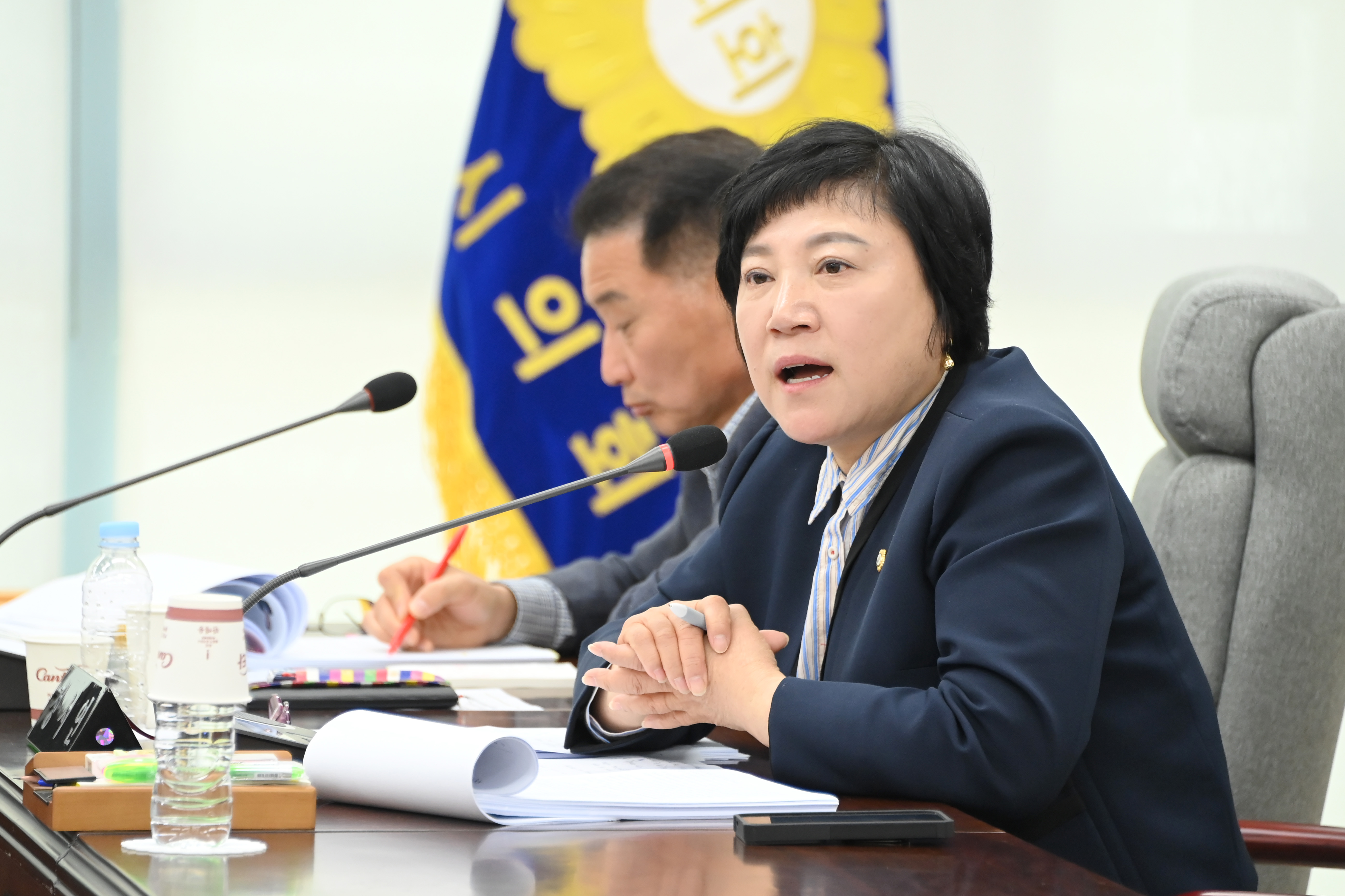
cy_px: 448
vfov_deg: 6.5
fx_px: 7845
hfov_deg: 9.8
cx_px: 672
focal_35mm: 210
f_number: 5.6
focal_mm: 210
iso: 3200
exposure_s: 1/160
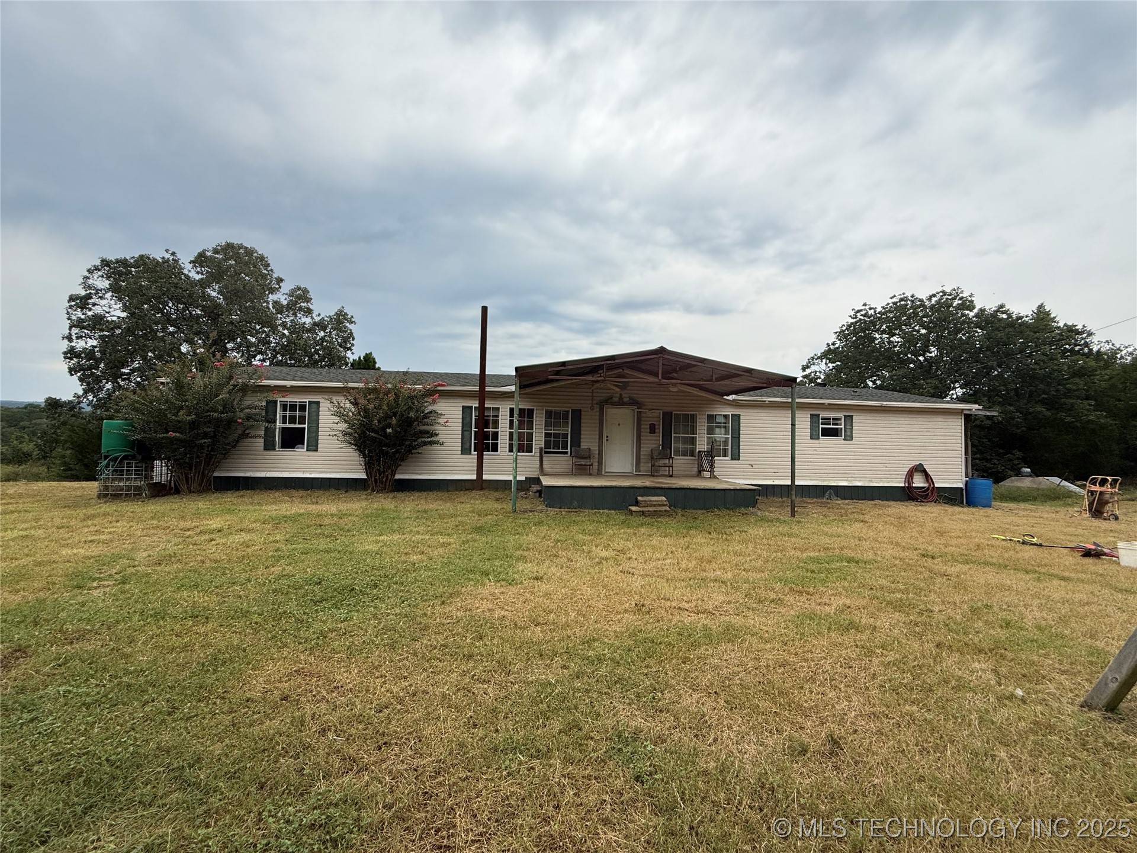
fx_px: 460
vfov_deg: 85.7
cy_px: 426
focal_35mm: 14
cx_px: 568
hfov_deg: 102.1
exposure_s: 1/760
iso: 50
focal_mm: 2.22
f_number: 2.2
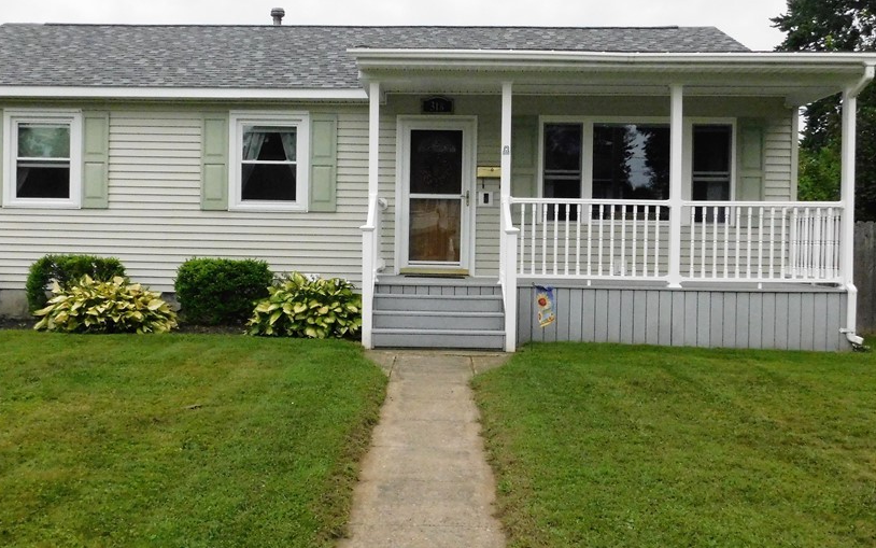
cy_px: 273
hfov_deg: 49.2
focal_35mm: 40
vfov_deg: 32.0
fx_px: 955
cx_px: 386
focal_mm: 5.3
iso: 800
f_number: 6.4
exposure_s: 1/1000
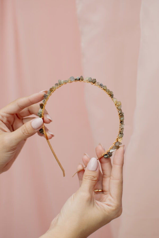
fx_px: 344
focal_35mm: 52
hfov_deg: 26.0
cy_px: 119
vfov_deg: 38.2
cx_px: 80
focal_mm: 35
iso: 200
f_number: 3.2
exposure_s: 1/500
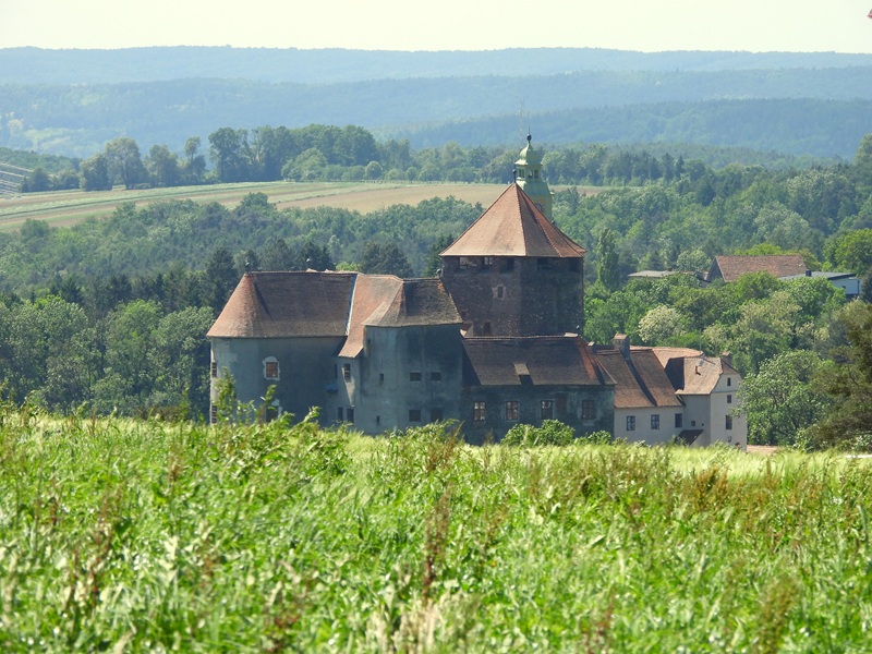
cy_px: 327
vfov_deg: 4.2
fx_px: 8817
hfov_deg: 5.7
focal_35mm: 350
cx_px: 436
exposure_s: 1/640
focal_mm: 62.5
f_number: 5
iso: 100
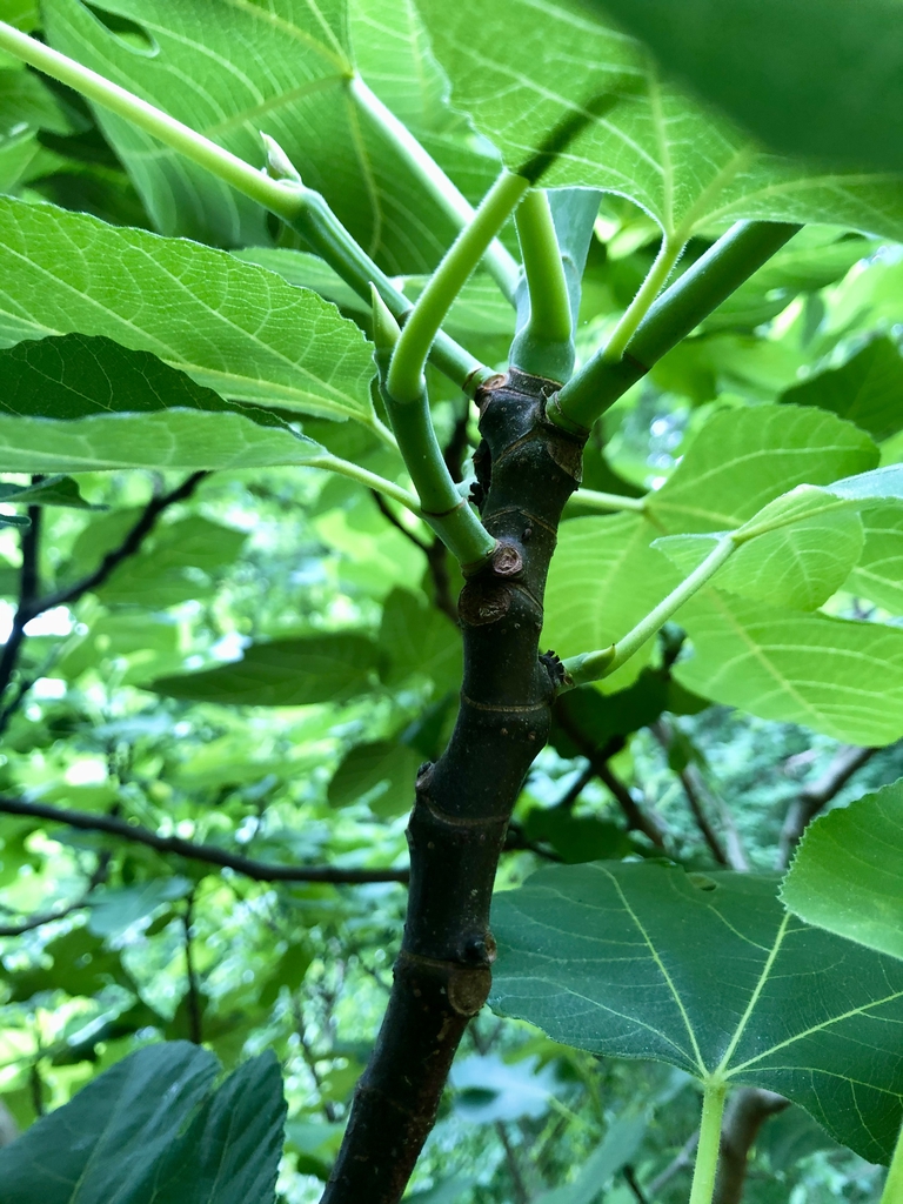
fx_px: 974
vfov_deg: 63.4
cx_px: 452
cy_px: 602
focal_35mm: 28
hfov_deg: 49.7
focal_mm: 3.99
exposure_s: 1/30
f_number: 1.8
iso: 32
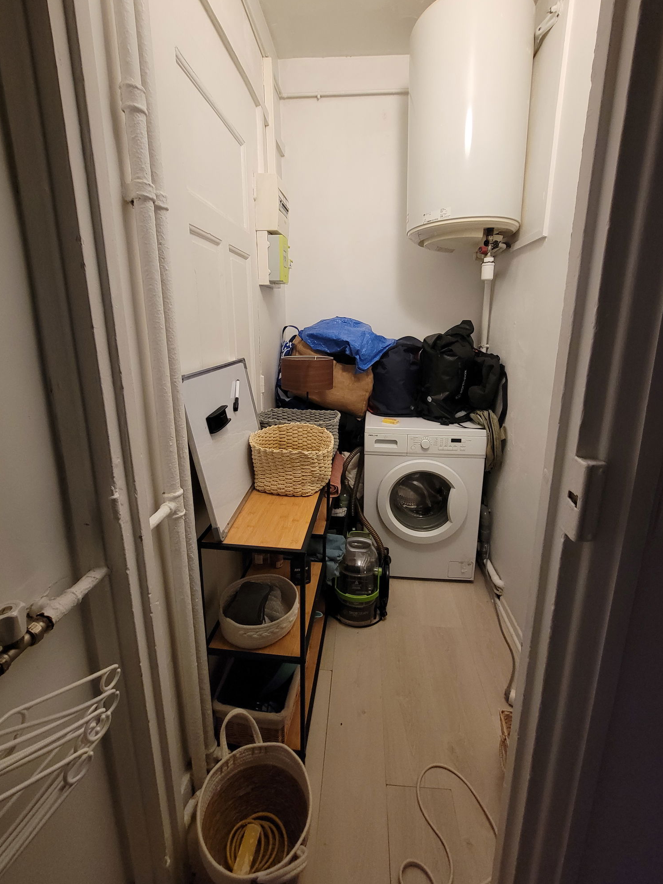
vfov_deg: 101.9
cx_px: 341
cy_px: 413
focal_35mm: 14
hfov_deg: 85.7
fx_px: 357
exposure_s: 1/33
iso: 640
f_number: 2.2
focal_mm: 2.2
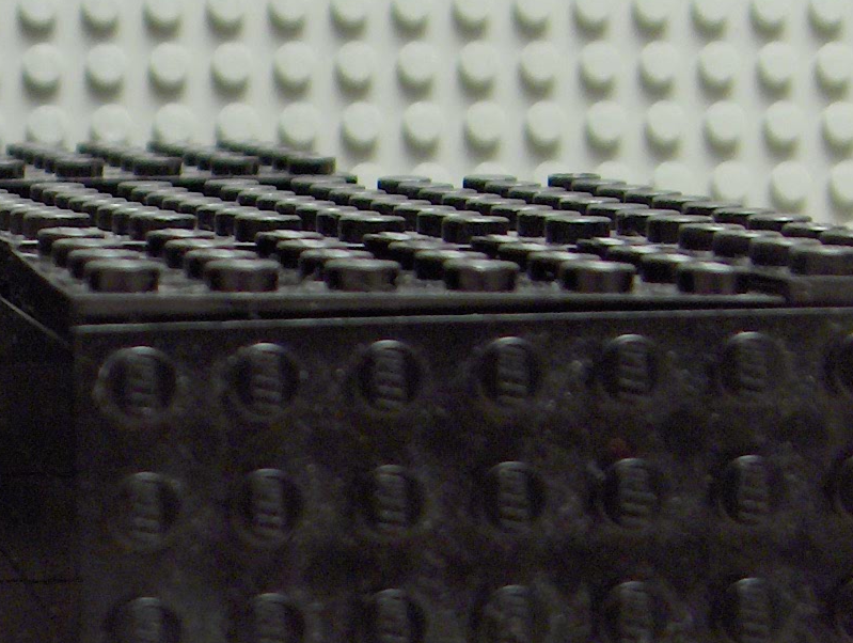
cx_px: -268
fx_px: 3431
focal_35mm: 139
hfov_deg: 13.6
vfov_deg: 10.5
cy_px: 806
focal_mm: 8
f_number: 2.8
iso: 100
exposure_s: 1/1.42
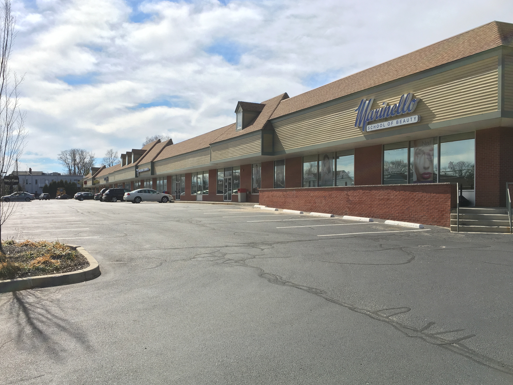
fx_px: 489
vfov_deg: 42.9
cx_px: 222
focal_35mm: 33
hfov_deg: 55.2
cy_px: 200
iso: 25
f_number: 2.2
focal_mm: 4.15
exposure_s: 1/1374
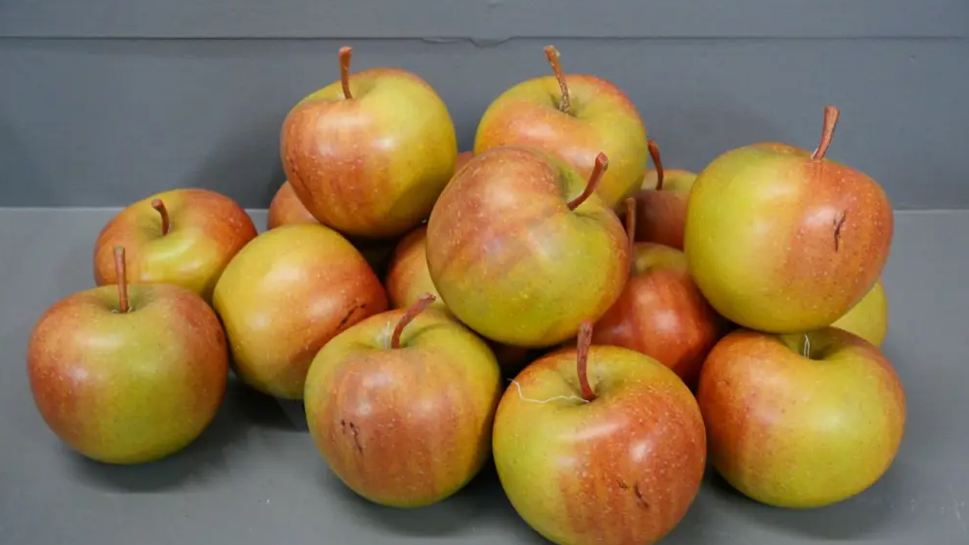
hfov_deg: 52.8
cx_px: 476
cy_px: 290
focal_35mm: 38
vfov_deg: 31.2
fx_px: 976
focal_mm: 17
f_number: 7.1
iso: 3200
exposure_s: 1/60
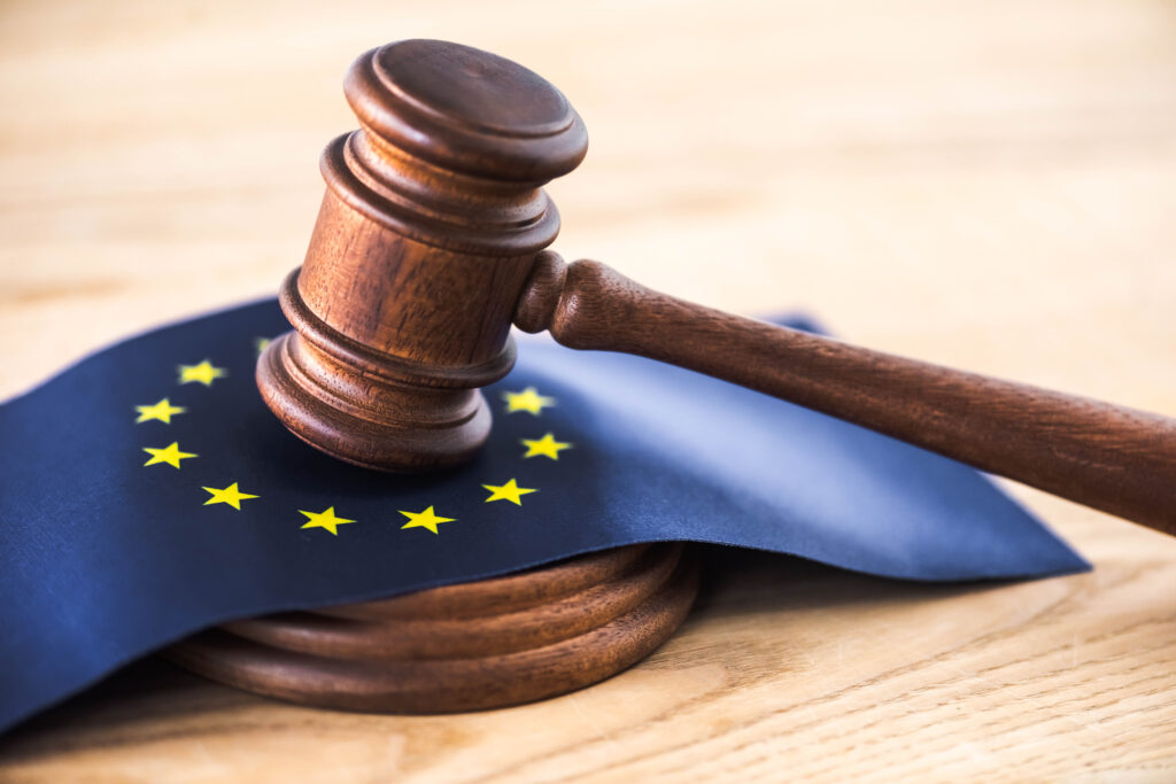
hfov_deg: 19.5
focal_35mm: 105
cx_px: 588
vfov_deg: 13.0
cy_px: 392
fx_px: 3430
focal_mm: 105
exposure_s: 1/160
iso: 500
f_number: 3.5
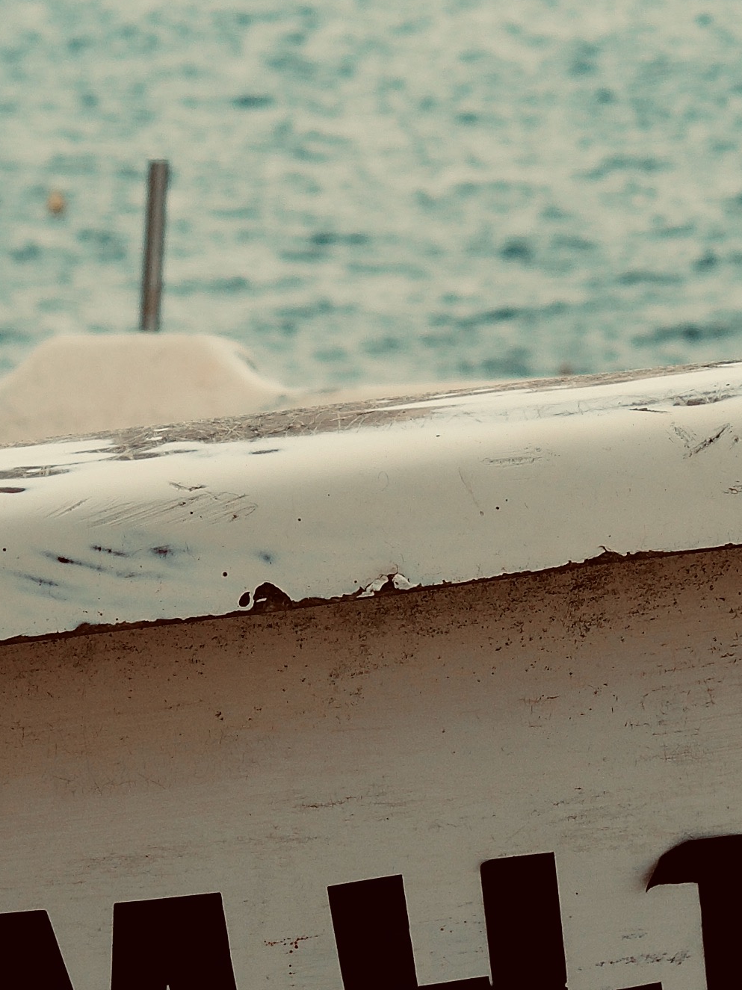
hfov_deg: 9.8
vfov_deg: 13.1
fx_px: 4318
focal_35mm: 151
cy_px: 500
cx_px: 637
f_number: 2.8
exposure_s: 1/1000
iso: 80
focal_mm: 11
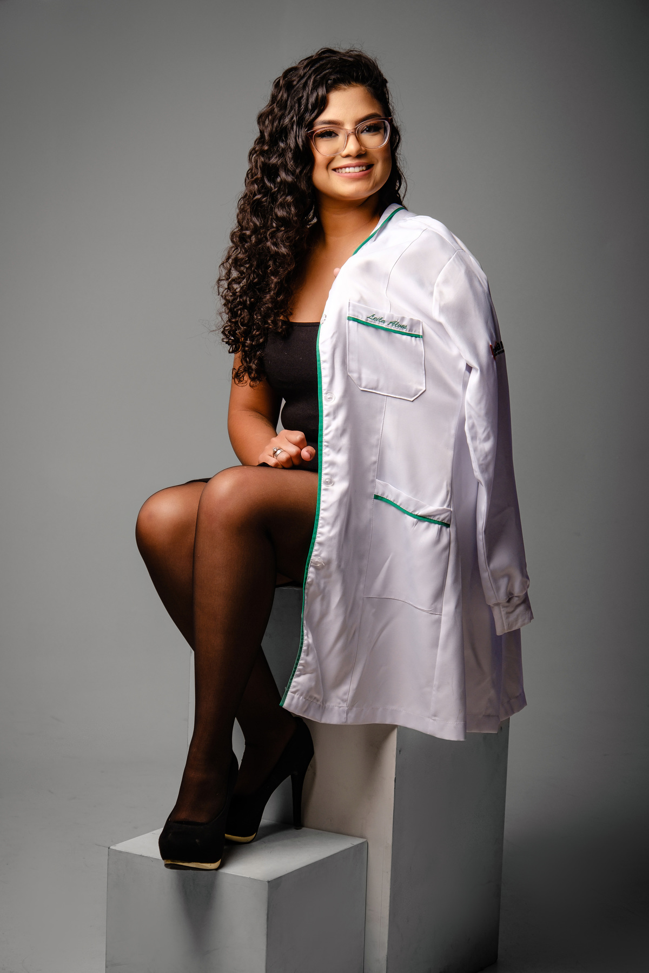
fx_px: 2461
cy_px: 486
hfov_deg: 15.0
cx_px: 324
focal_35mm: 91
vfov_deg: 22.4
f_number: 4.5
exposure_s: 1/160
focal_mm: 60.8
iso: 160
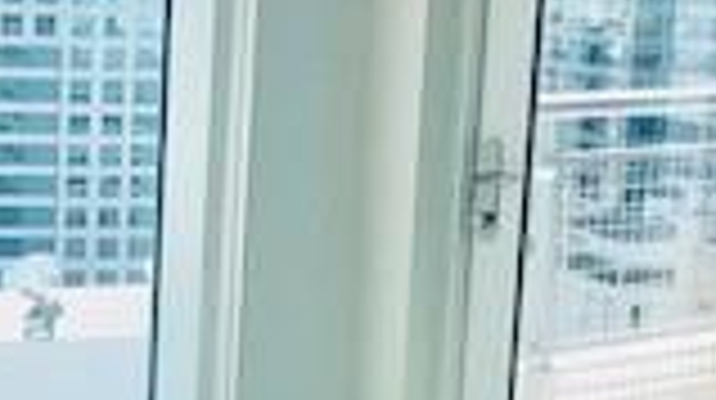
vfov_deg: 9.7
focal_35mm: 123
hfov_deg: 17.2
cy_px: 449
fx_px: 2332
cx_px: 50
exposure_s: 1/1056
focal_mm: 3.99
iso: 20
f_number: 1.8
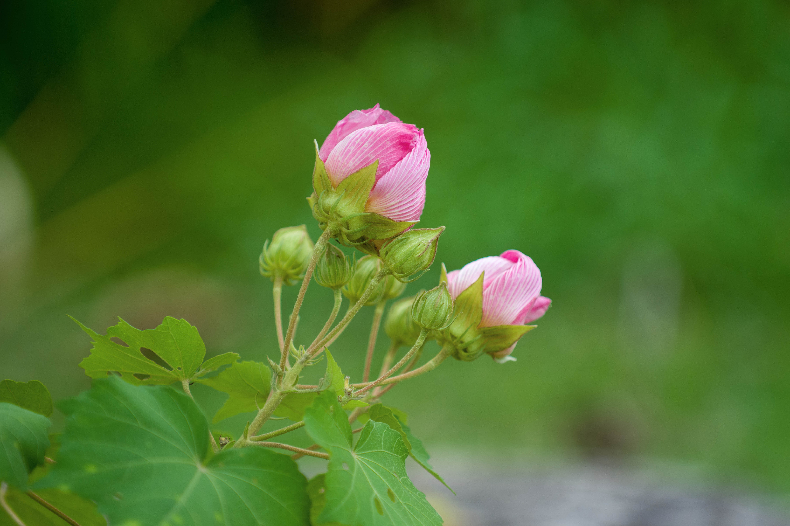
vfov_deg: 4.6
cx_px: 395
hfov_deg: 6.9
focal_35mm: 300
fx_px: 6580
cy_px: 263
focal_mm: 200
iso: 200
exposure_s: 1/500
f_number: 2.8
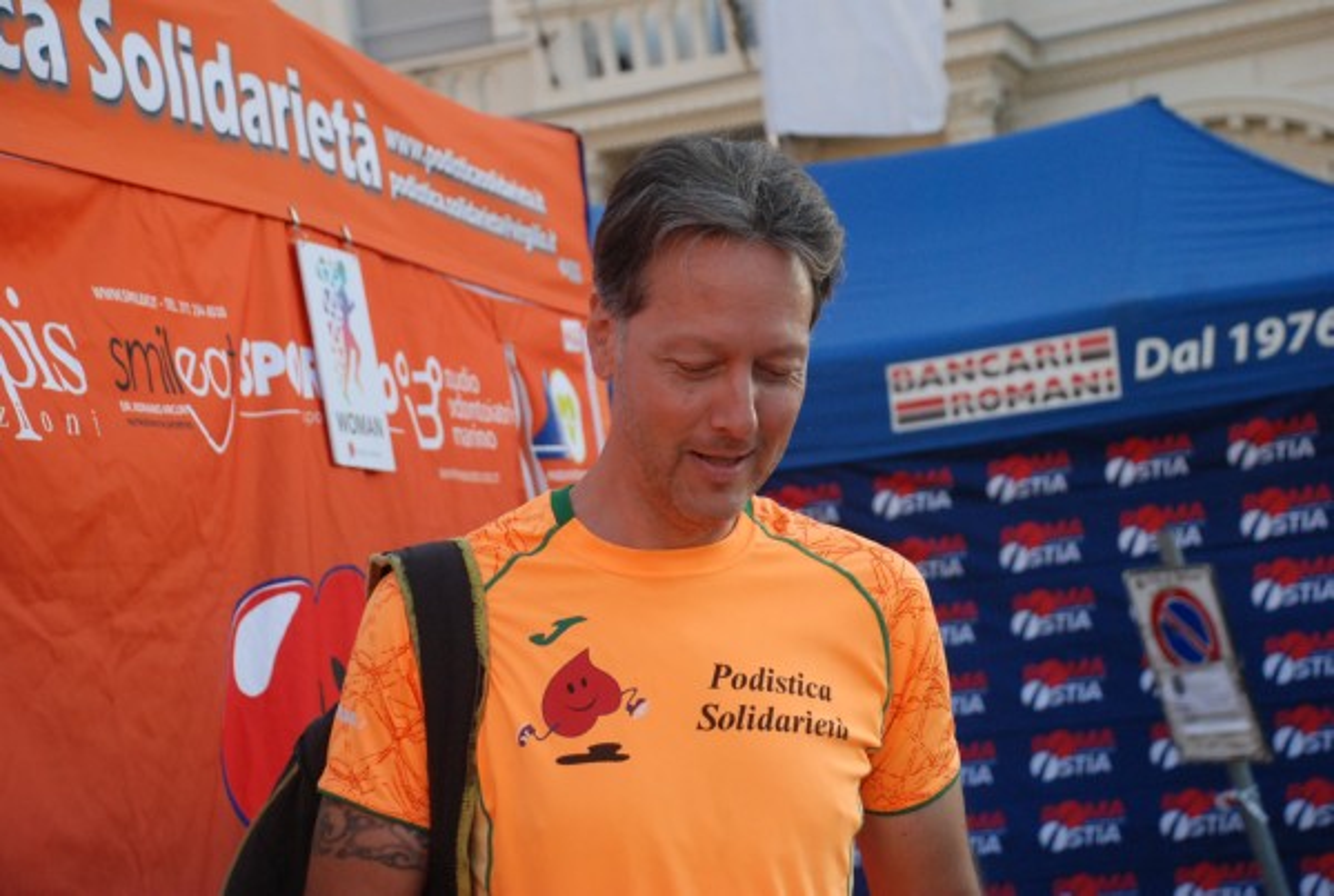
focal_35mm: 78
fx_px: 2897
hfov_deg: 25.9
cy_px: 448
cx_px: 667
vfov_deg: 17.6
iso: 1000
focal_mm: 52
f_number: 5
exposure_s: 1/800
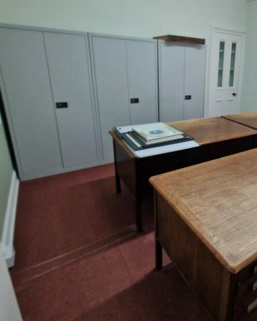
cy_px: 130
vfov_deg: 76.9
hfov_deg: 60.1
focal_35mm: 21
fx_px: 200
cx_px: 207
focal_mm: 2.2
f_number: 2.2
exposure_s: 1/50
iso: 100
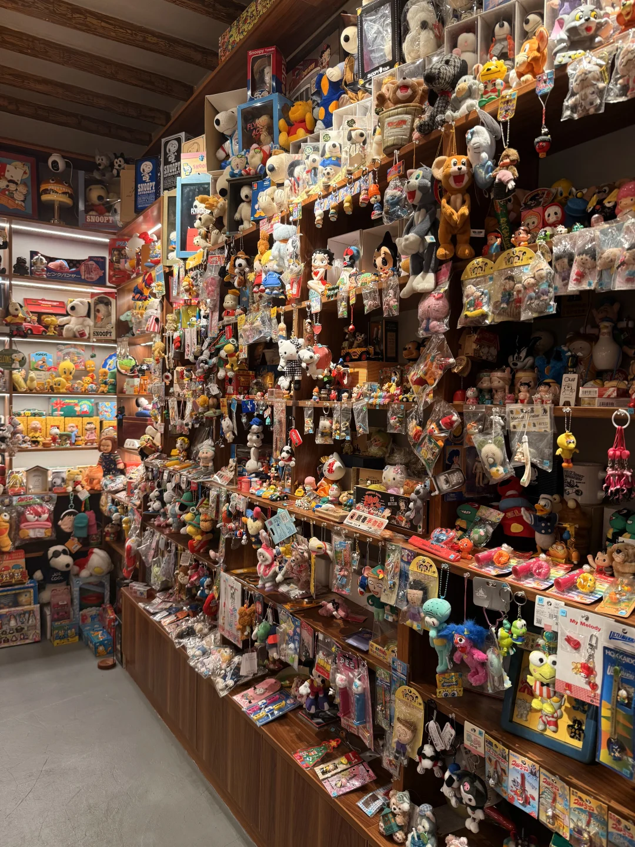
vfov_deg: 71.6
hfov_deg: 56.8
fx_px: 587
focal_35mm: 24
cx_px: 318
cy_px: 424
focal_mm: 6.76
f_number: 1.78
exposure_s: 1/50
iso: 160
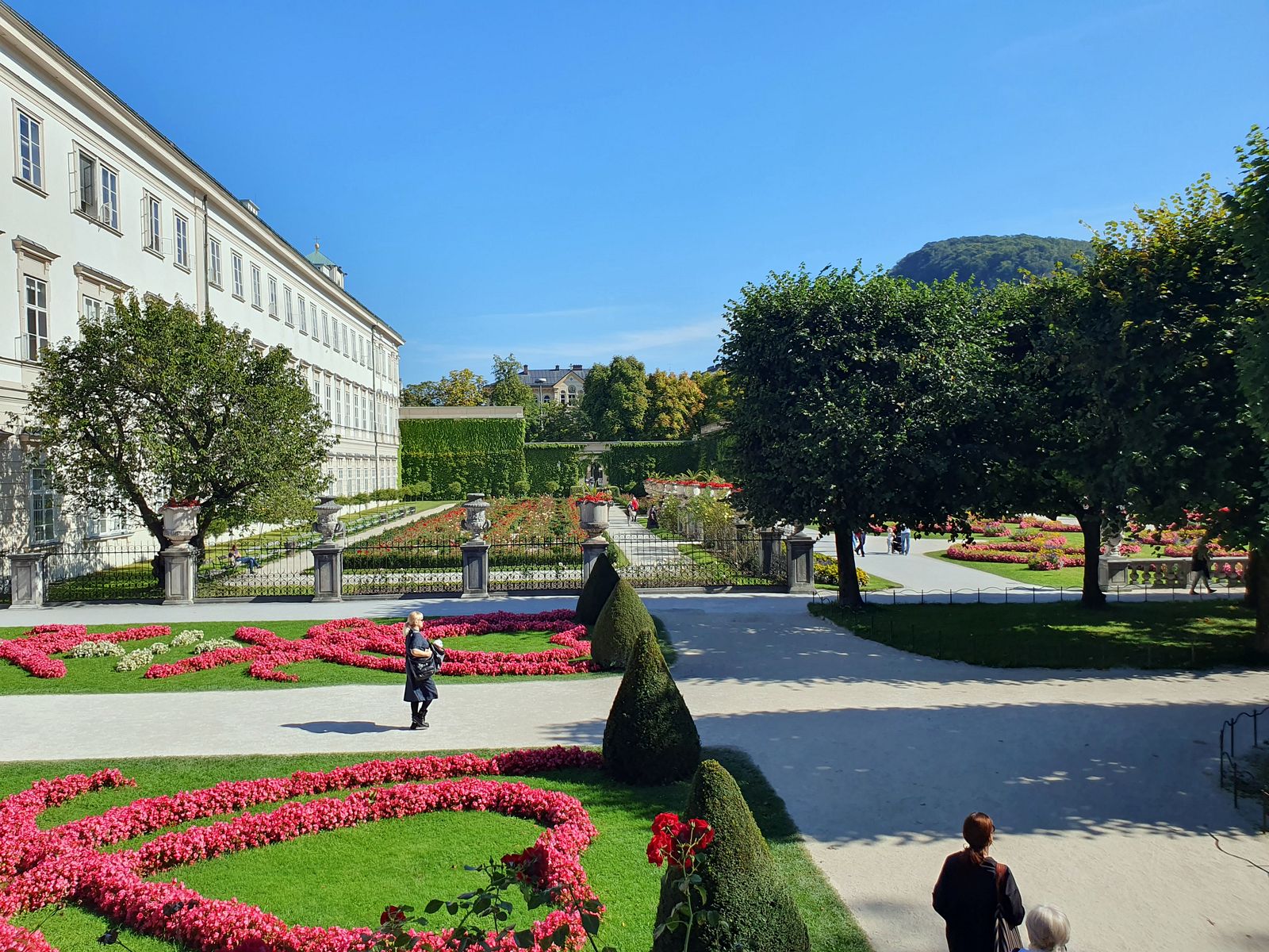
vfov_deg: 53.1
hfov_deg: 67.3
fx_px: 953
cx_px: 634
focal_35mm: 26
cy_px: 476
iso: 50
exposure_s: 1/1440
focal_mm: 4.32
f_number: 2.4
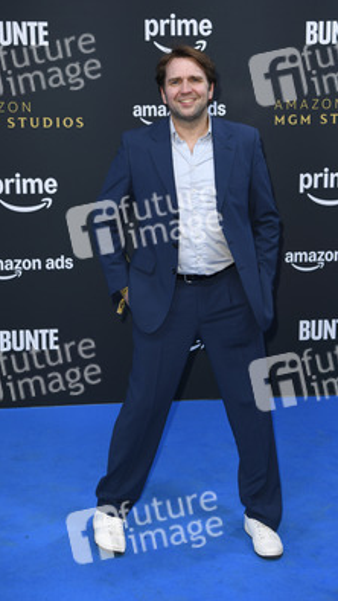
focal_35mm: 51
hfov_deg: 23.5
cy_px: 299
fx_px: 812
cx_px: 189
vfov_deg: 40.6
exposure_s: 1/500
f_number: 4
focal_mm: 48
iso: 400
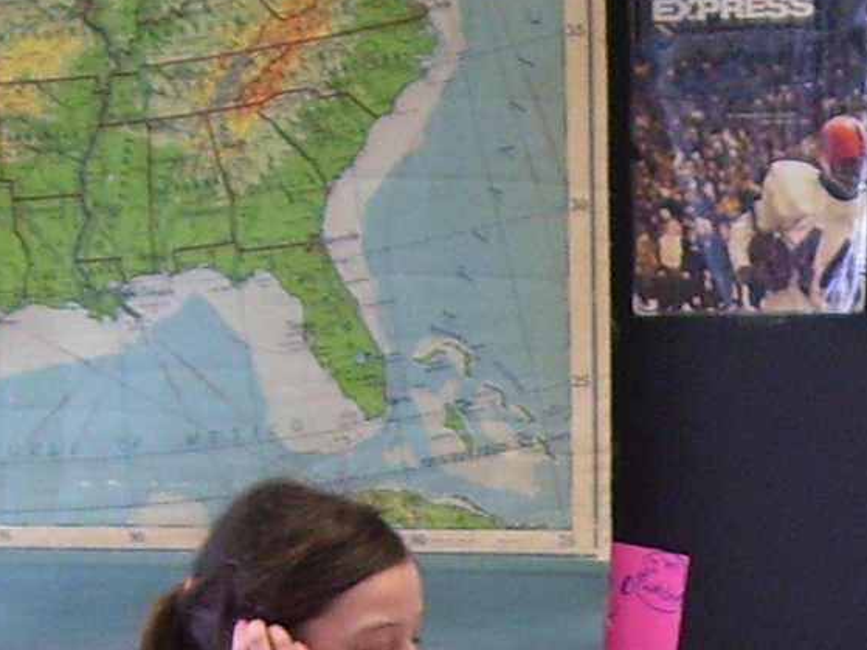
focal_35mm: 212
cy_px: 911
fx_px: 5309
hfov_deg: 9.2
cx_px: 965
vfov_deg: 6.9
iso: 125
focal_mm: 7.6
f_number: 3
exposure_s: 1/45
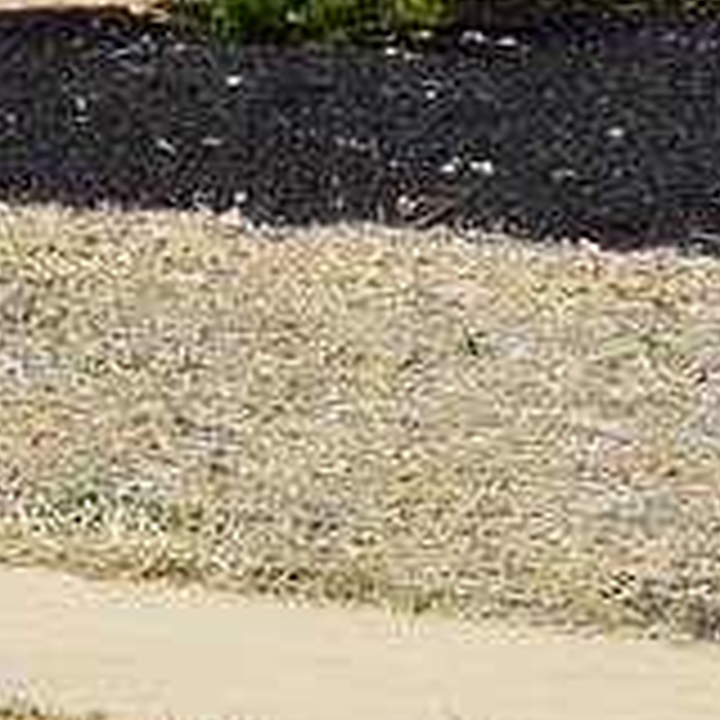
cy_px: -896
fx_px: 5504
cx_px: -1274
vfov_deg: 7.1
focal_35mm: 234
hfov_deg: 6.9
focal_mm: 27
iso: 200
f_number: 10
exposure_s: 1/400
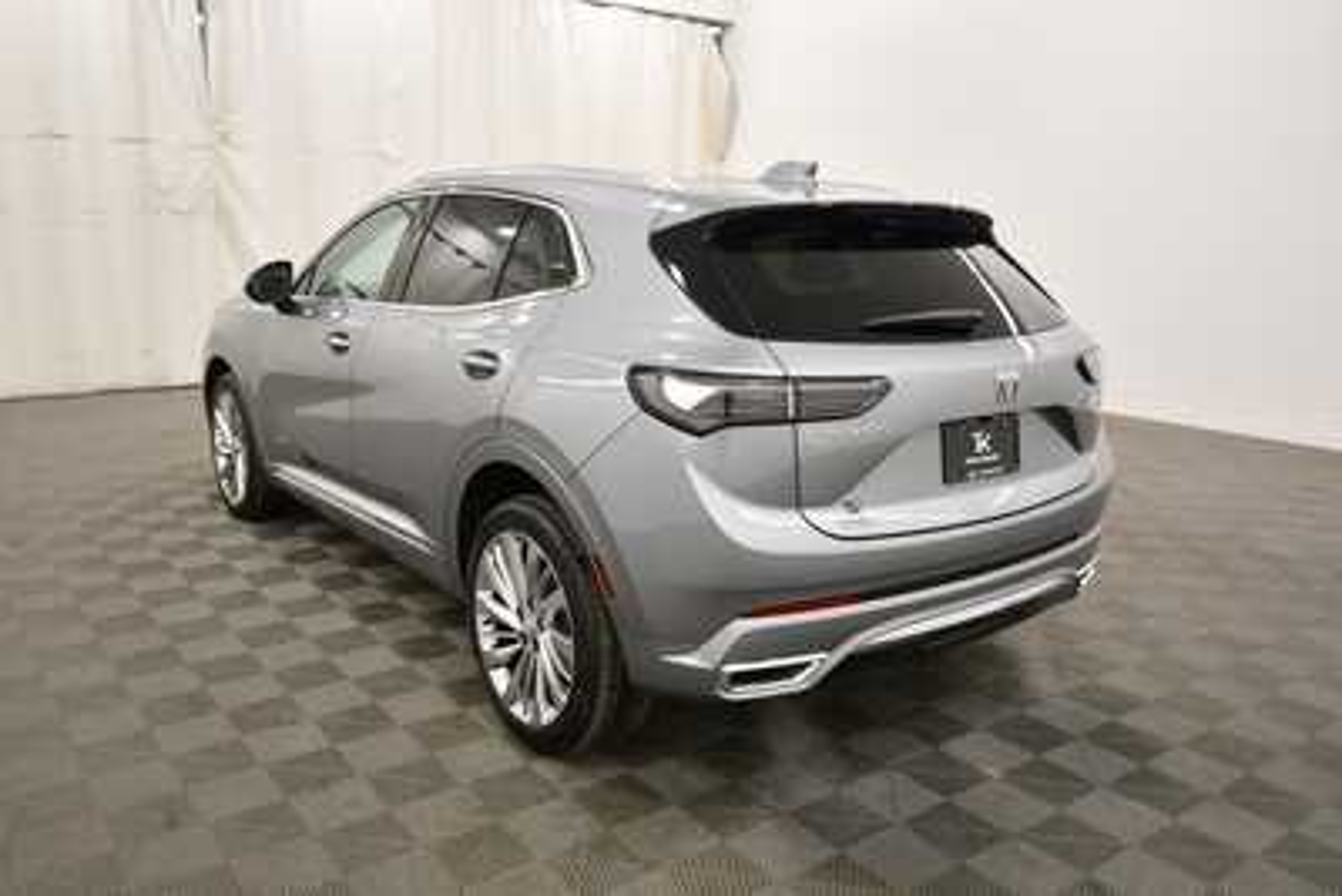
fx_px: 1044
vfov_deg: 46.4
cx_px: 671
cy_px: 448
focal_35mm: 28
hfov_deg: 65.5
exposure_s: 1/125
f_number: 5.6
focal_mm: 19
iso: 900
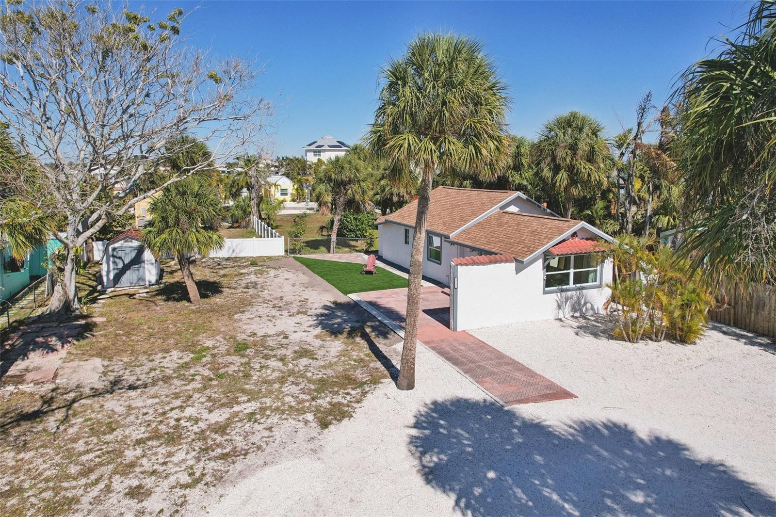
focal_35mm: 22
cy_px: 258
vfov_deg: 57.2
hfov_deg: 78.6
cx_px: 388
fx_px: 474
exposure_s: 1/5000
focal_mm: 8.4
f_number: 2.8
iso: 100
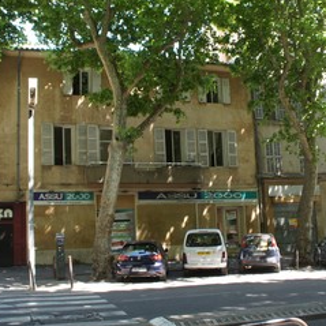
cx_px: 184
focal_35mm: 44
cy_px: 155
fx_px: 469
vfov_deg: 38.3
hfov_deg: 38.3
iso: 100
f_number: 4.5
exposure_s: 1/60
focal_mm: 18
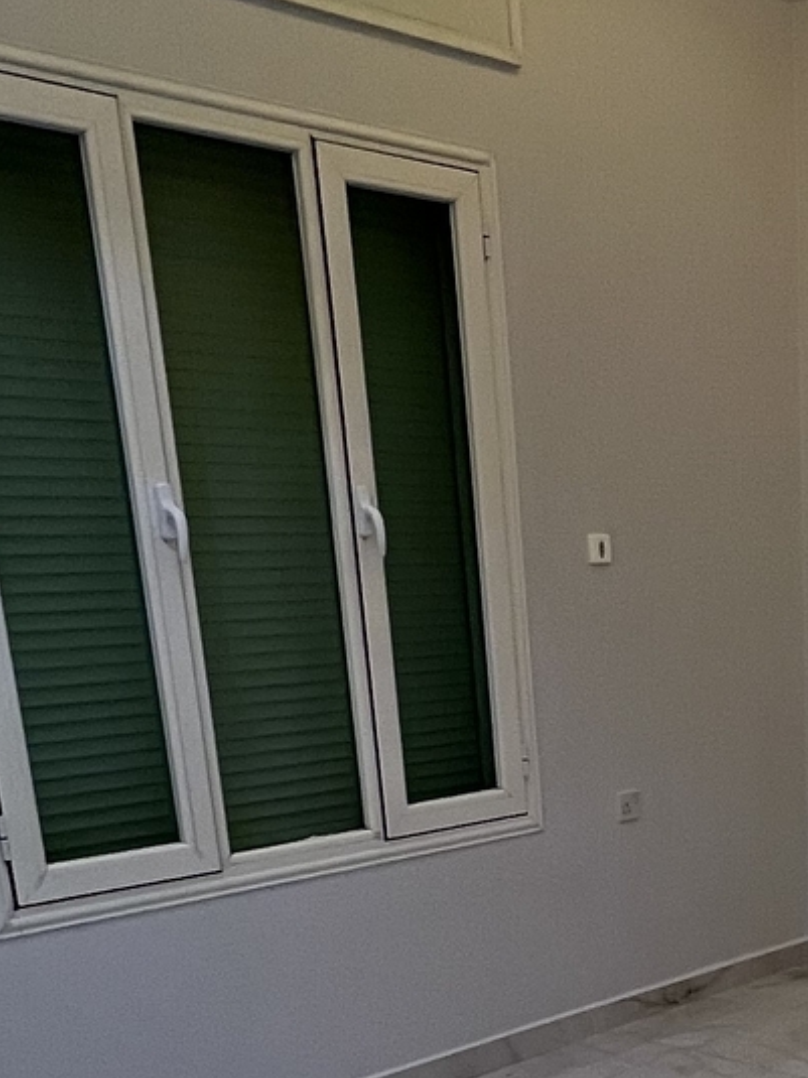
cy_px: 1056
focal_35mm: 49
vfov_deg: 35.5
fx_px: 1526
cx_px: 949
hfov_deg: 26.6
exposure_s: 1/100
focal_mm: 1.57
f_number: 1.8
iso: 80
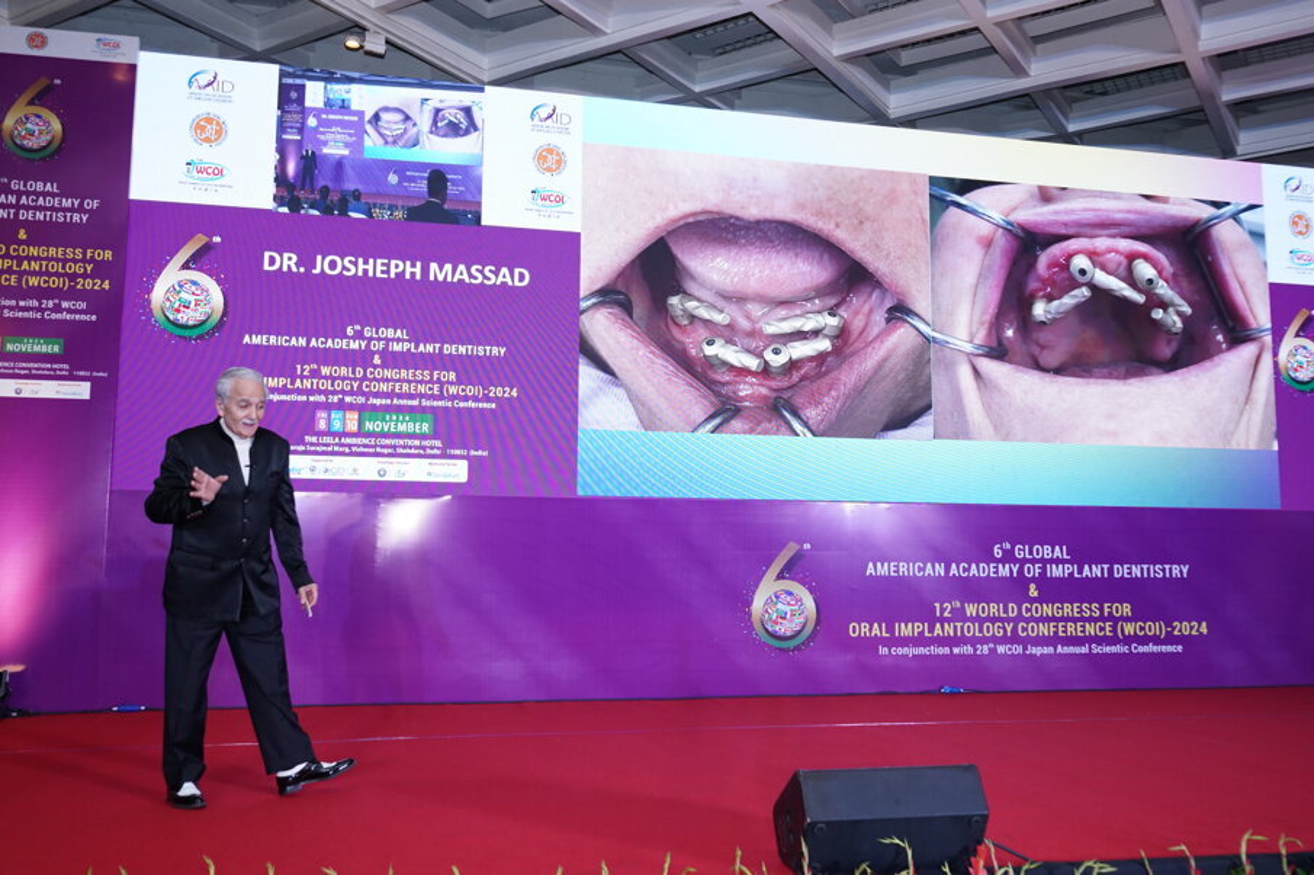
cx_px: 657
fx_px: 1095
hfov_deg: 61.9
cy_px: 438
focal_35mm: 30
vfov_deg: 43.6
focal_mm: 30
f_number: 5.6
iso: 2500
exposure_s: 1/160
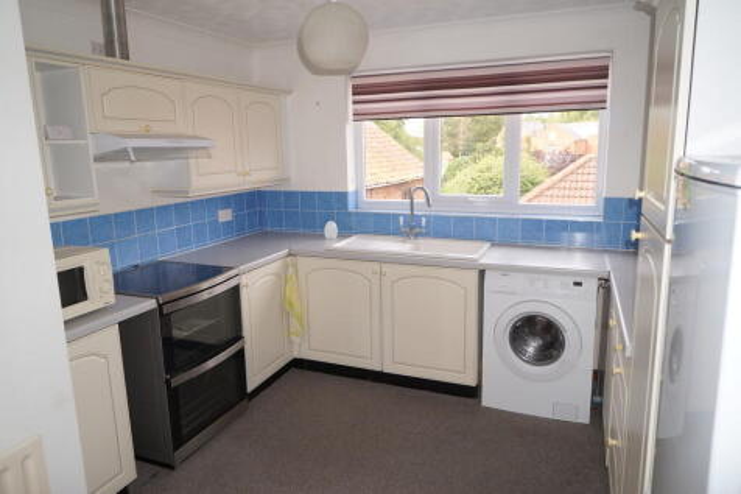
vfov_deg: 53.1
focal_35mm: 24
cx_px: 370
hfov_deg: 73.8
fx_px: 494
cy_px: 247
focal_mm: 16
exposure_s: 1/100
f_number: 4
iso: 200
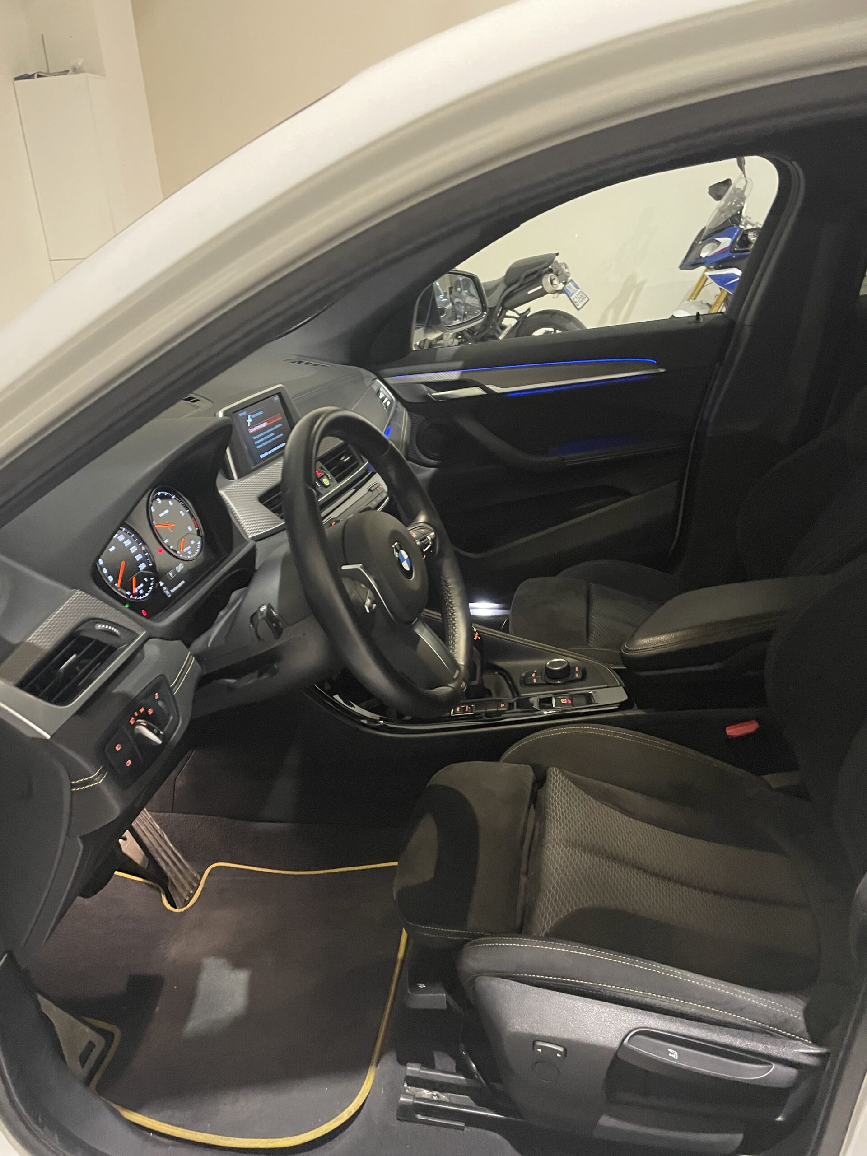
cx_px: 434
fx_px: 868
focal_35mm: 26
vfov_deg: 67.3
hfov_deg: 53.1
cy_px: 578
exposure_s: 1/25
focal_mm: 4.2
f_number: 1.6
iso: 640
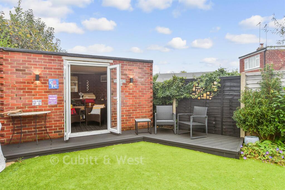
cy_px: 95
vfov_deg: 59.5
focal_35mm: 21
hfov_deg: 81.2
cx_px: 142
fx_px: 166
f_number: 8
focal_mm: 14
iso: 160
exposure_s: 1/50
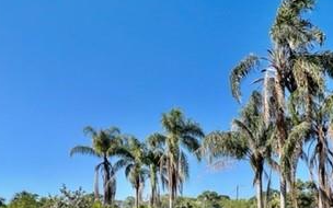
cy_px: 218
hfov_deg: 63.4
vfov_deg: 37.5
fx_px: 263
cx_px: 215
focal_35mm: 29
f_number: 1.8
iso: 32
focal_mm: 1.57
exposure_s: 1/943
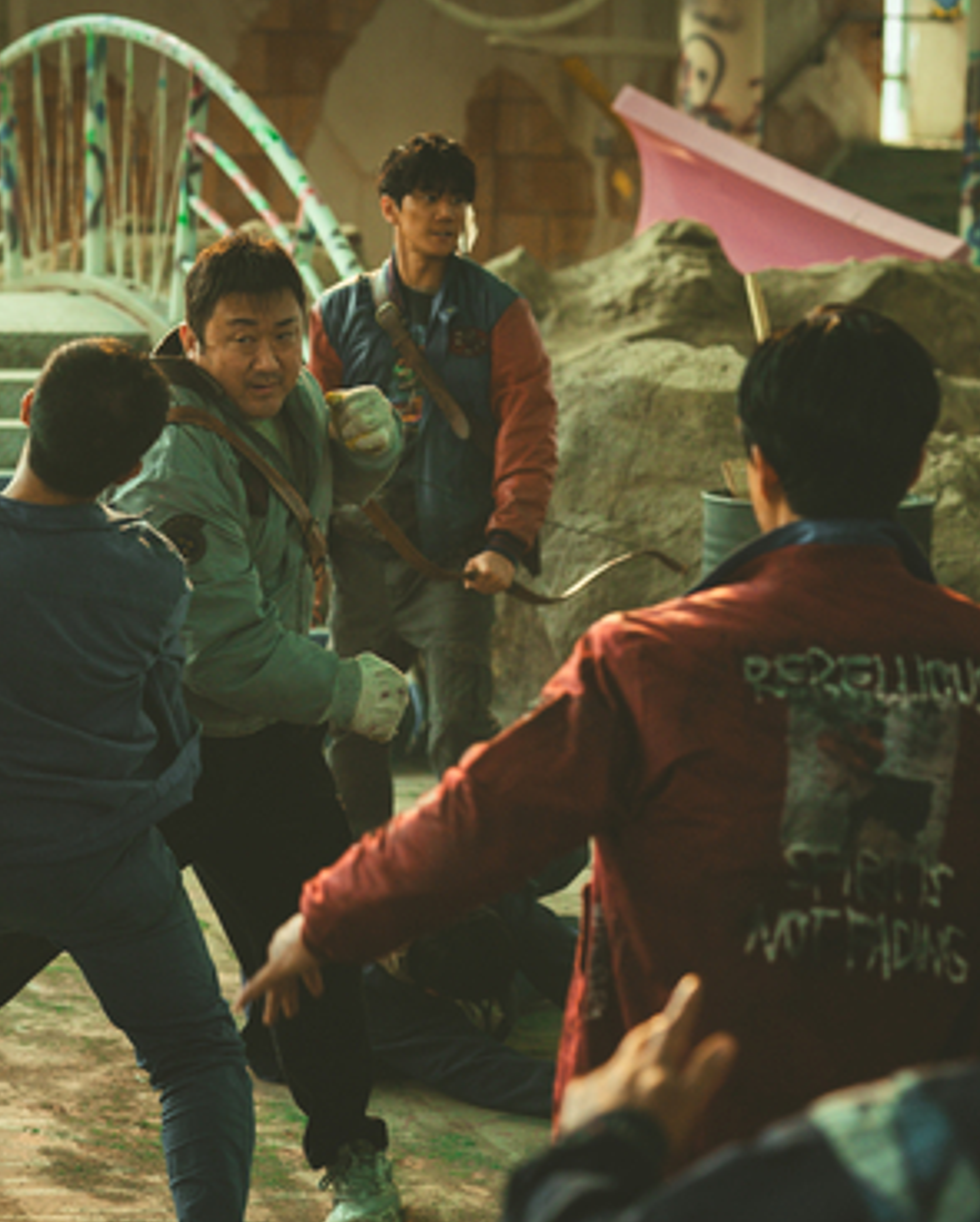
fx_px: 4599
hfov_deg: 12.1
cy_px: 613
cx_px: 272
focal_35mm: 127
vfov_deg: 15.1
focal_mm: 89
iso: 2000
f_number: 4
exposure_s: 1/320
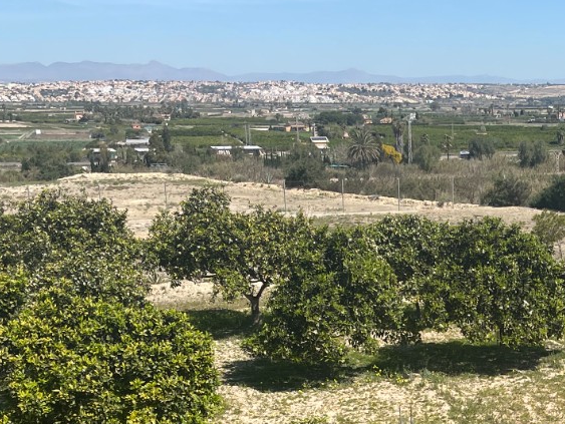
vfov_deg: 19.7
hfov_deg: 26.4
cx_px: 516
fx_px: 1160
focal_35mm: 71
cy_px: 486
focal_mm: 5.1
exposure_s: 1/3788
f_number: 1.6
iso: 32
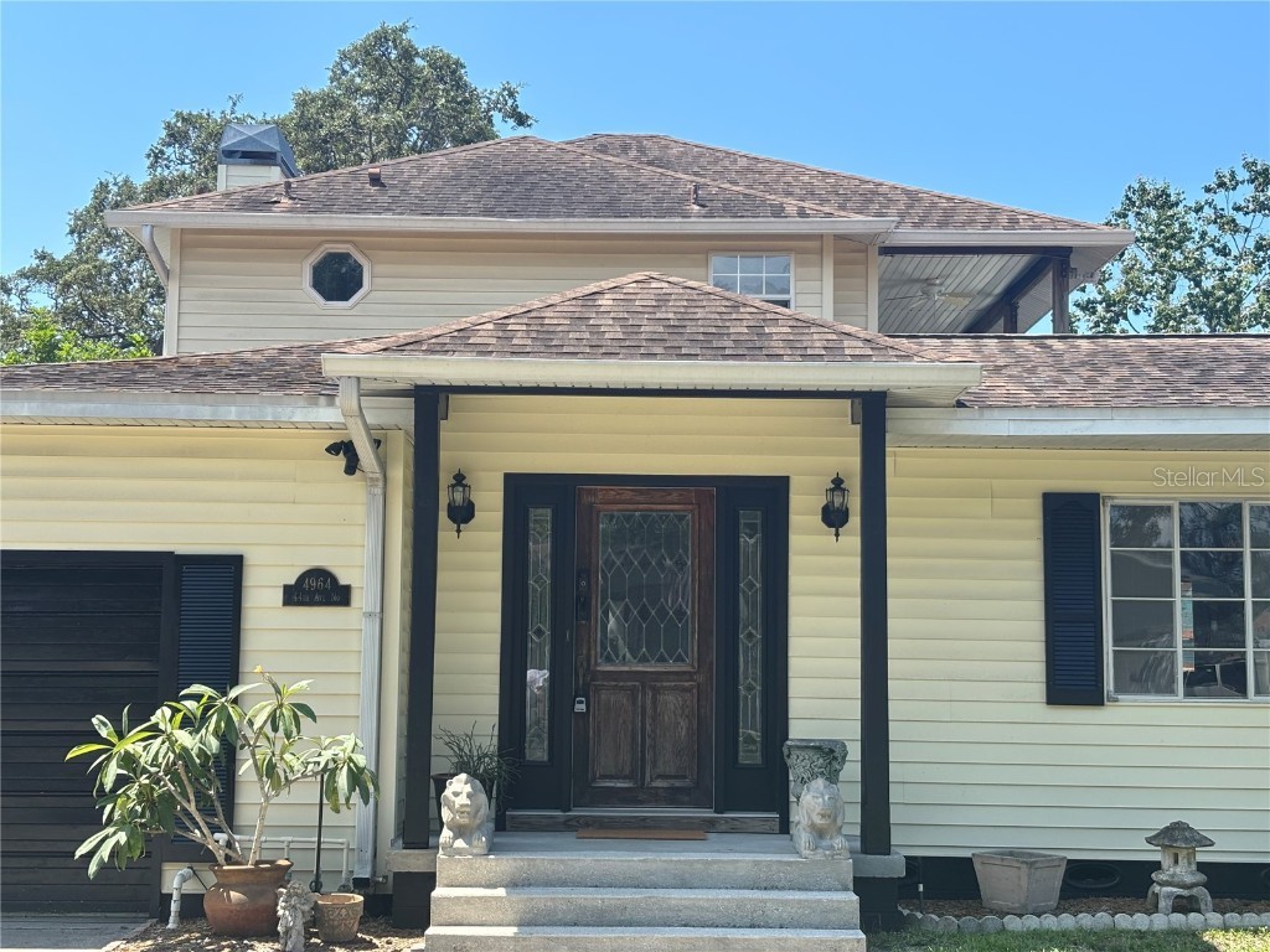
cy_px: 476
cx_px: 635
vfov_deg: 28.0
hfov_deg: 36.8
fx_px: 1908
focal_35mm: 52
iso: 32
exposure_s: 1/1248
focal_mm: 5.96
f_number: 1.6
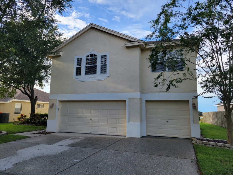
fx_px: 175
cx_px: 116
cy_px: 88
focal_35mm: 26
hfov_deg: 67.3
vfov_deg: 53.1
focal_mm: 5.4
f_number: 1.8
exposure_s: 1/572
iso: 40
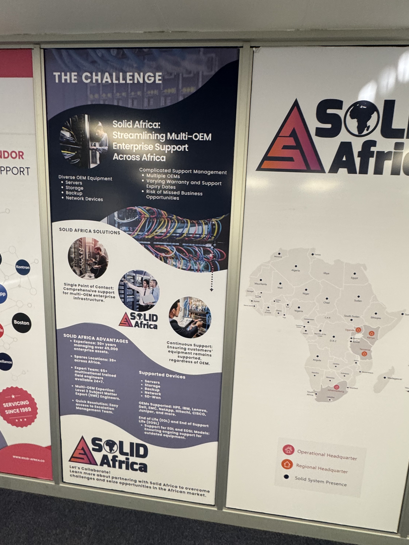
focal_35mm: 19
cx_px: 226
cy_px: 275
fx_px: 299
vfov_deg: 84.7
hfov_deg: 68.5
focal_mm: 2.22
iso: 250
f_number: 2.2
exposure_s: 1/50
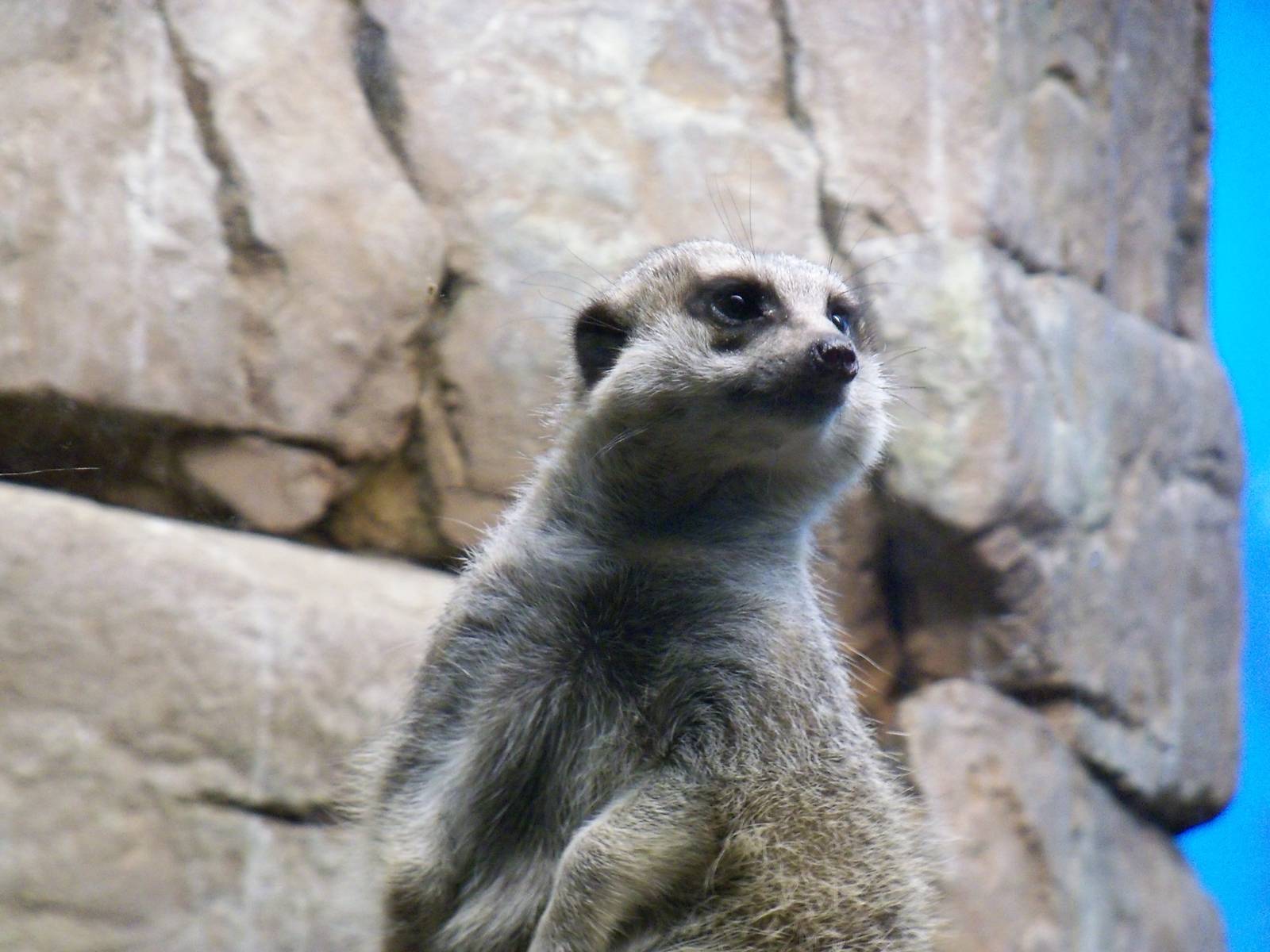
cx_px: 635
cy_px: 476
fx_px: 6347
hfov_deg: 11.4
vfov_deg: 8.6
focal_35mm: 173
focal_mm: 30.5
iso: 400
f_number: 4.3
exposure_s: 1/13
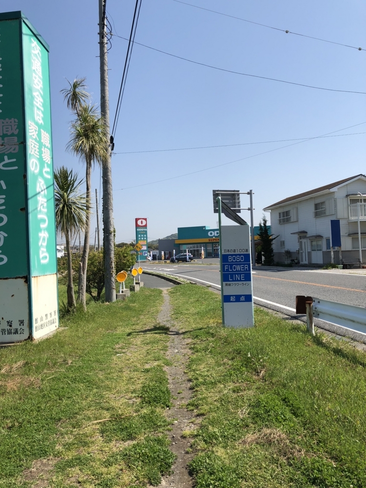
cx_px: 183
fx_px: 395
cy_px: 244
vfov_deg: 63.4
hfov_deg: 49.7
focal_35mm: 28
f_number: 1.8
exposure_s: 1/2433
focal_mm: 4
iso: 20
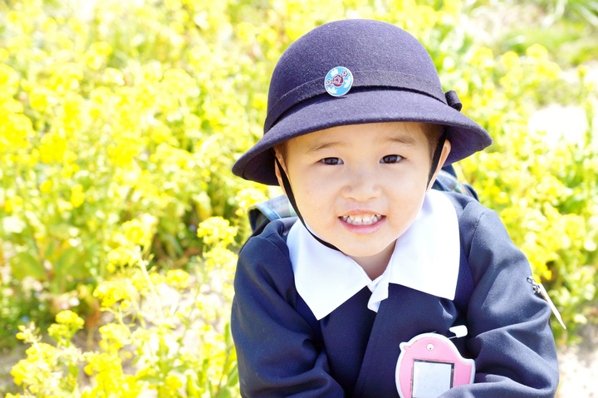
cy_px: 199
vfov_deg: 18.2
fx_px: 1245
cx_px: 299
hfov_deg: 27.0
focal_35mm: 75
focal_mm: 50
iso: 100
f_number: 4.5
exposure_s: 1/500
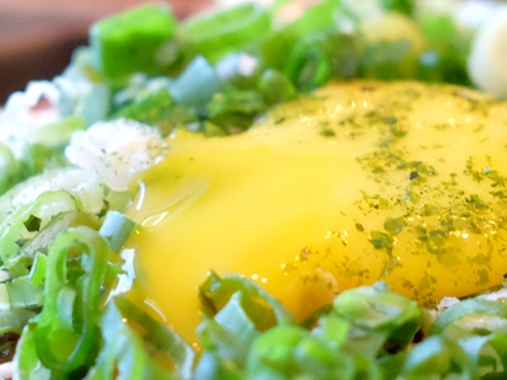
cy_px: 301
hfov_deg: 26.6
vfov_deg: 20.0
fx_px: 1069
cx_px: 327
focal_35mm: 73
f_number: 2.8
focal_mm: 23
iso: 3200
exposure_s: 1/50
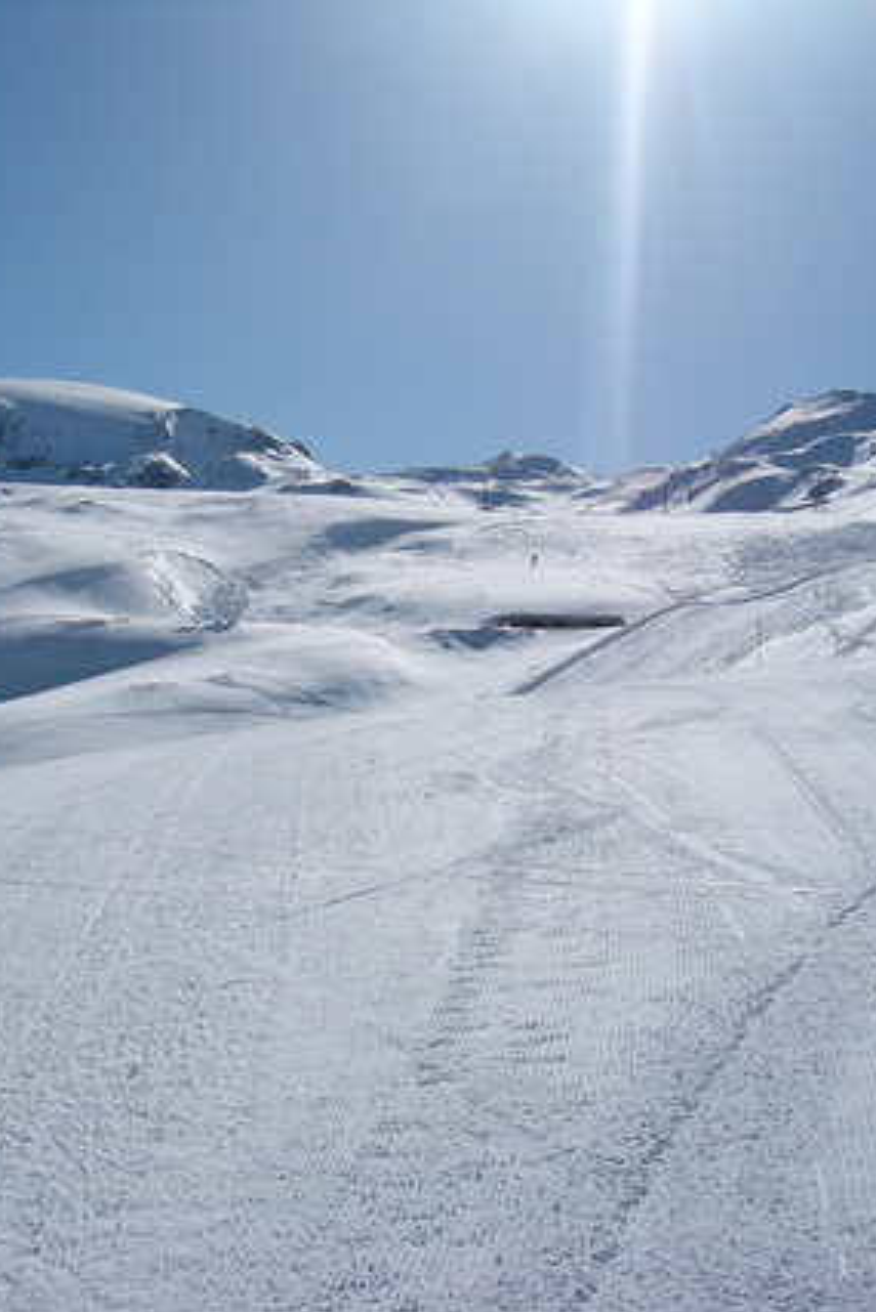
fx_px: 1787
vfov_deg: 40.3
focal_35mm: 49
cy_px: 656
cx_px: 201
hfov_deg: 27.1
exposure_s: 1/640
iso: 50
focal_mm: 5.8
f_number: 8
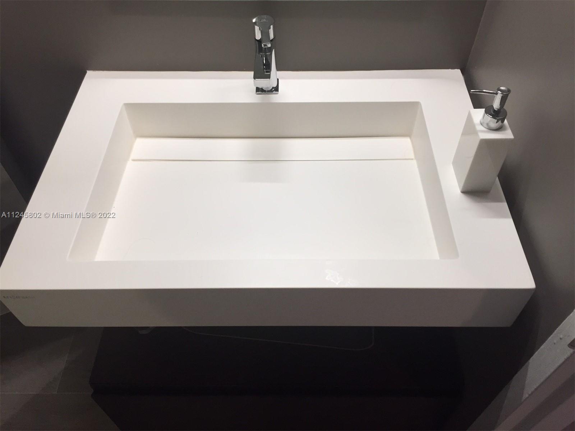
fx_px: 482
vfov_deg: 48.2
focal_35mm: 29
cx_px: 288
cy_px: 216
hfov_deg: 61.7
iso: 40
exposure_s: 1/30
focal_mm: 4.15
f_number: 2.2
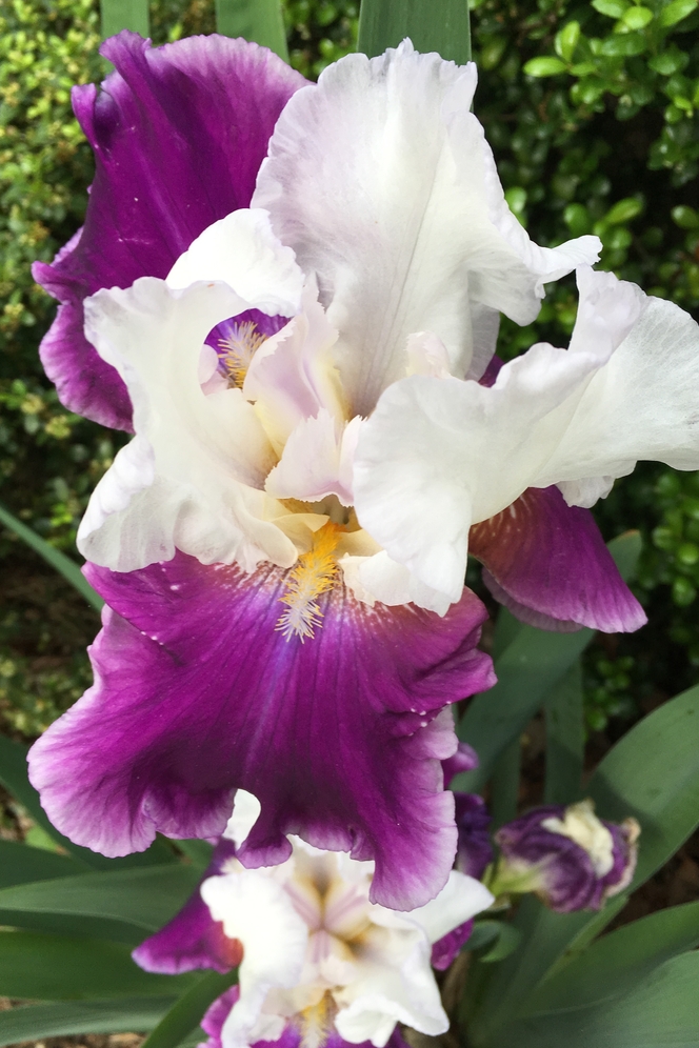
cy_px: 532
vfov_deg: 60.3
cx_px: 354
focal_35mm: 31
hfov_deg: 42.3
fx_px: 903
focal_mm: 4.15
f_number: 2.2
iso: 25
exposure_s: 1/248
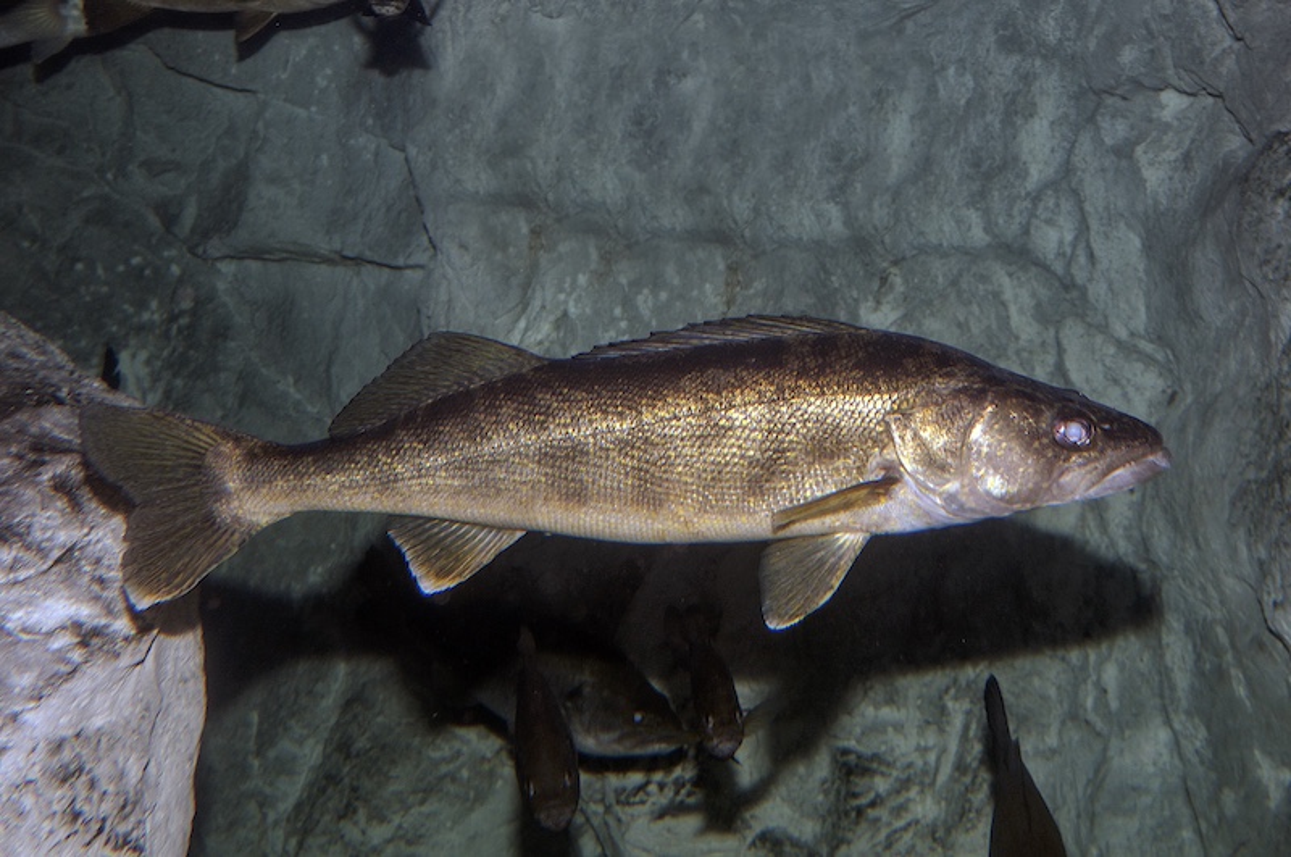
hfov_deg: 41.2
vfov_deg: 28.0
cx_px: 646
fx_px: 1719
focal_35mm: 48
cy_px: 428
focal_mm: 32
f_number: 8
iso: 200
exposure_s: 1/60
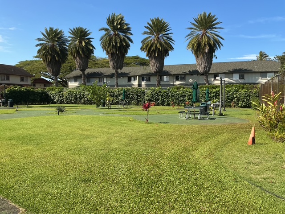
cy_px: 107
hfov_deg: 61.7
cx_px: 142
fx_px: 239
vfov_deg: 48.2
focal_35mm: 29
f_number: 1.8
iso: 25
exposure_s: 1/1311
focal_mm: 3
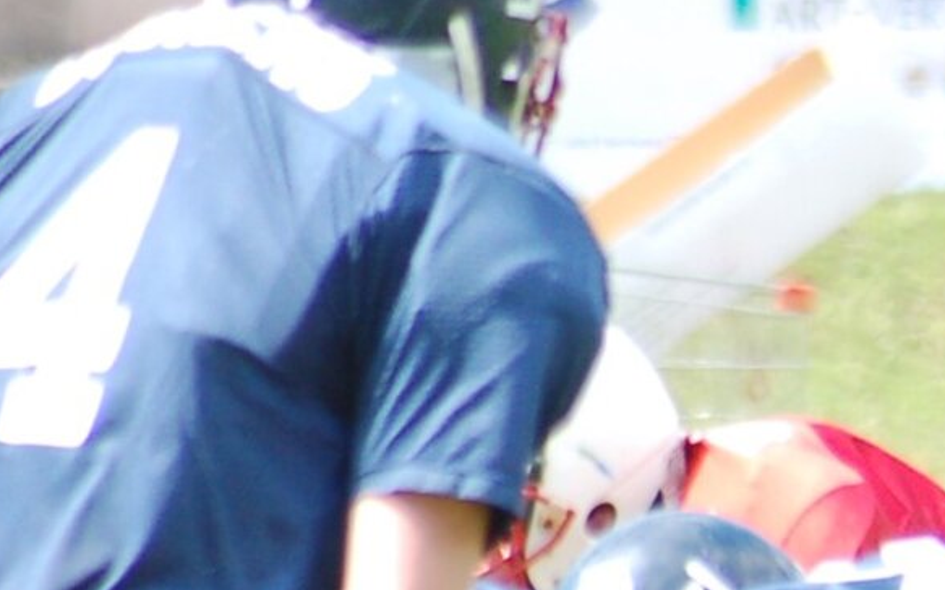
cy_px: 501
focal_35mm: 1729
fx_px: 44516
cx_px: 1482
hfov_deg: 1.2
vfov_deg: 0.8
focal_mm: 300
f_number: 5.6
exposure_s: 1/500
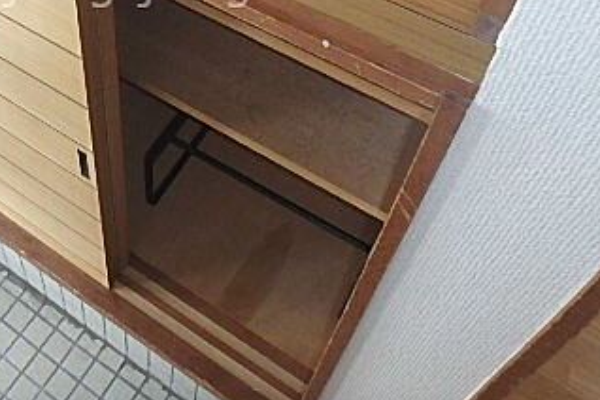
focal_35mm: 44
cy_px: -15
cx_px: 130
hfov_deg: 42.7
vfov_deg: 28.3
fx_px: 733
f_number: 3.5
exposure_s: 1/30
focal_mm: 3.7
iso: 400
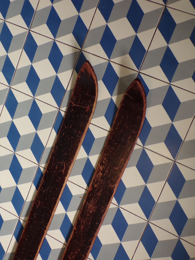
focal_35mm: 42
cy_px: 130
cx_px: 98
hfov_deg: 34.3
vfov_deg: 44.8
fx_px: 315
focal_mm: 7.6
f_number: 3.4
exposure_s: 1/27
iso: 200
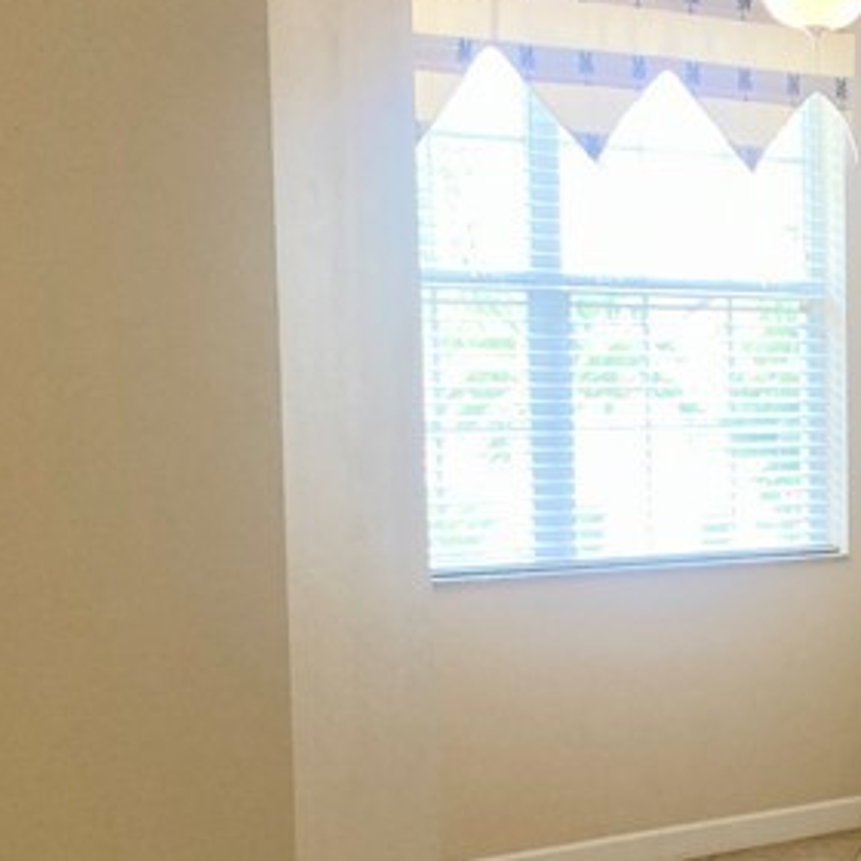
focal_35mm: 84
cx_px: 1052
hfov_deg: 19.4
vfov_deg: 20.4
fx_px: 2364
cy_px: 667
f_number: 1.8
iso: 50
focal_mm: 4.25
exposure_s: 1/120
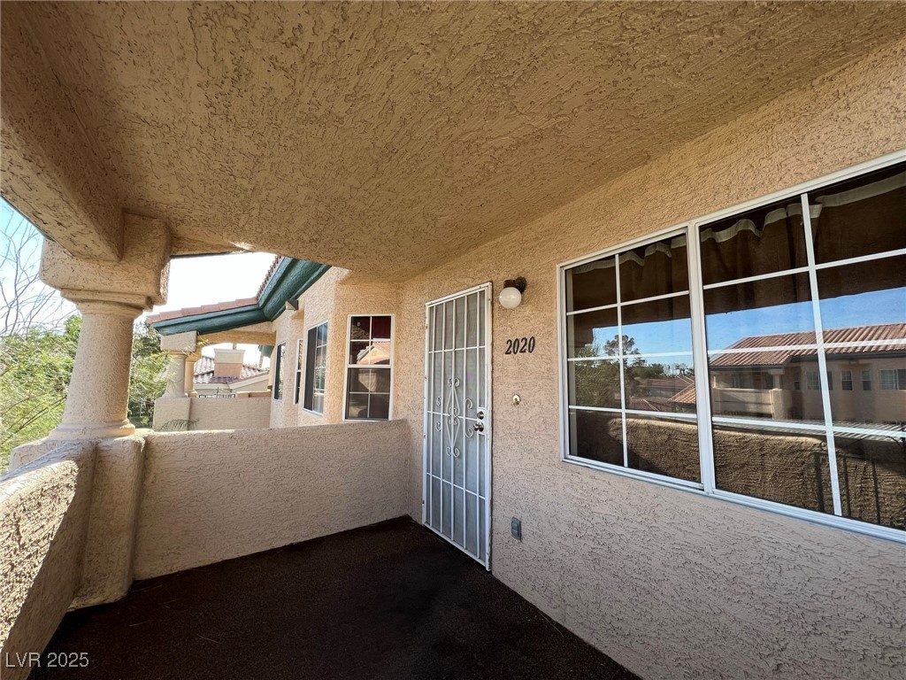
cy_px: 340
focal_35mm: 13
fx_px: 340
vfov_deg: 89.9
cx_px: 453
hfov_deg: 106.2
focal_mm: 1.57
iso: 32
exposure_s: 1/278
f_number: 1.8
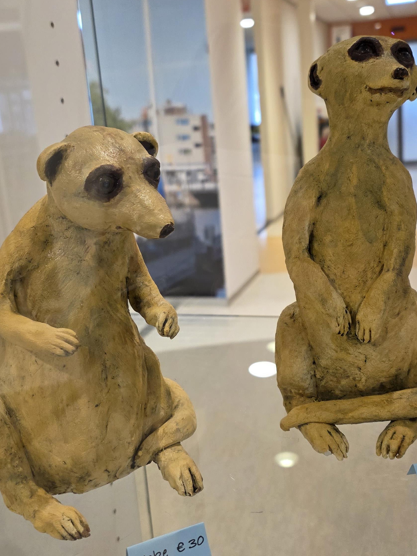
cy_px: 263
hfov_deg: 35.1
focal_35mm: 41
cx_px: 234
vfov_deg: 45.8
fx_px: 659
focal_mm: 6.3
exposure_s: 1/100
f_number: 1.7
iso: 250
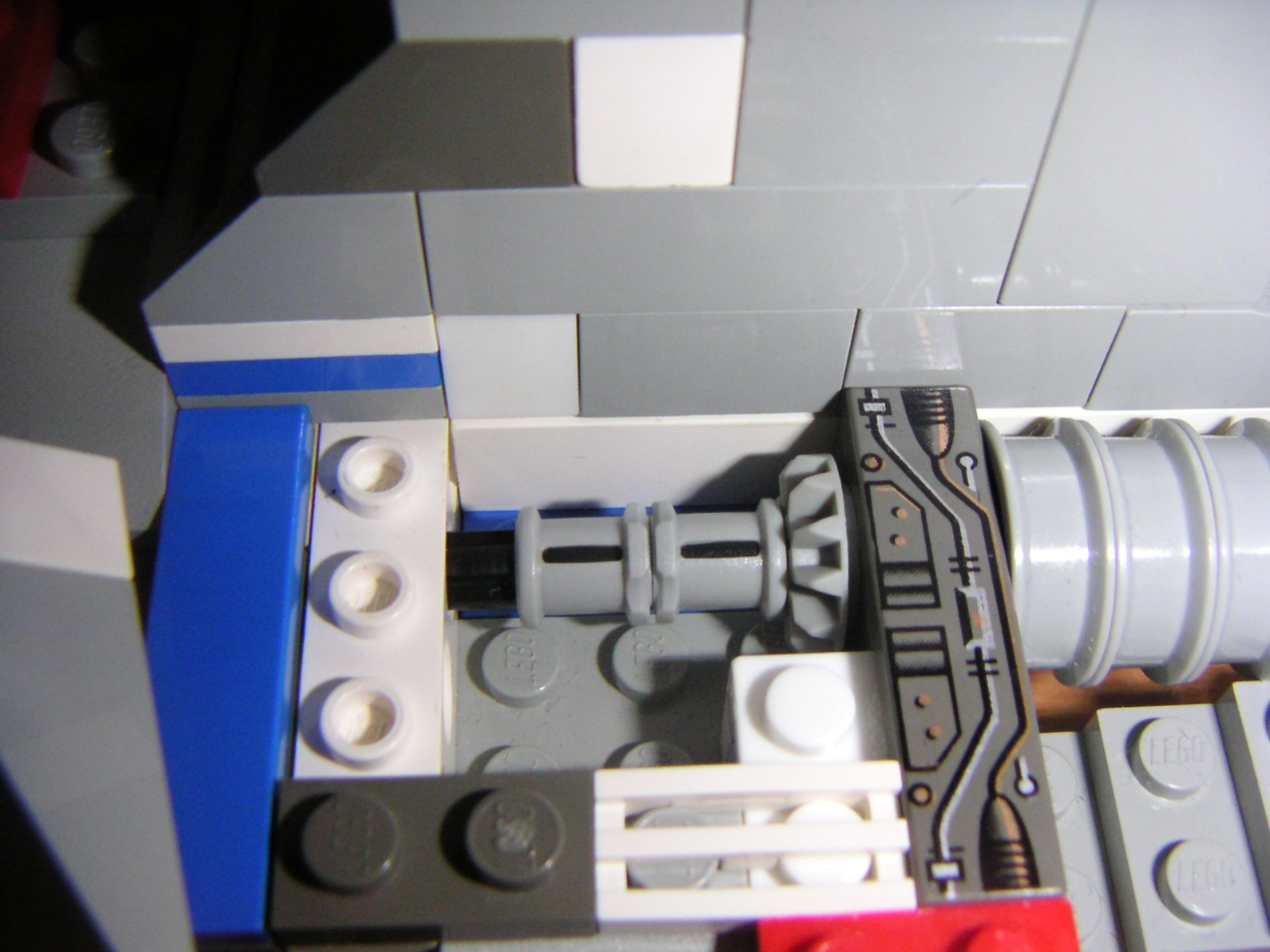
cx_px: 635
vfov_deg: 37.7
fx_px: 1394
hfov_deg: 49.0
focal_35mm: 38
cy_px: 476
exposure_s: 1/45
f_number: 6.7
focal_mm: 5
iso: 200
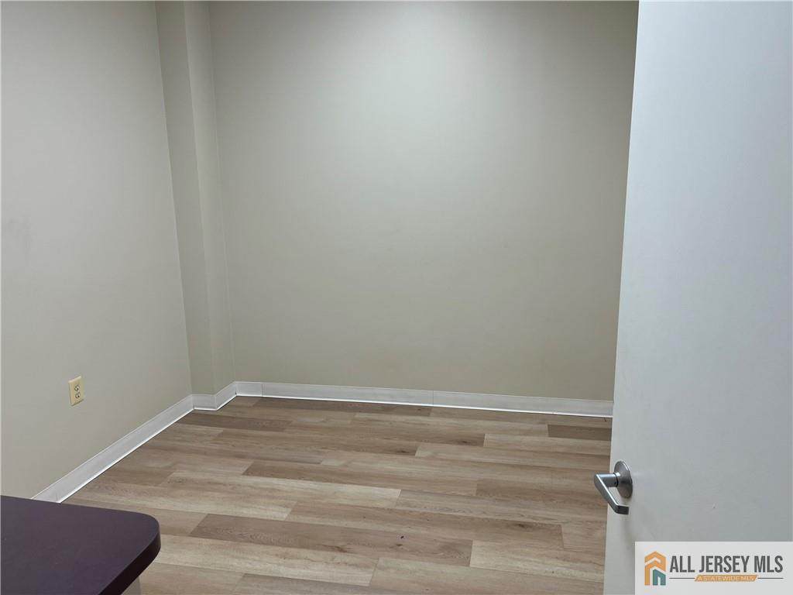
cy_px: 298
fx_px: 596
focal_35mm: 26
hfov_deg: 67.3
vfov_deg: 53.1
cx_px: 396
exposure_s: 1/120
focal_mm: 5.1
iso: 50
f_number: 1.6
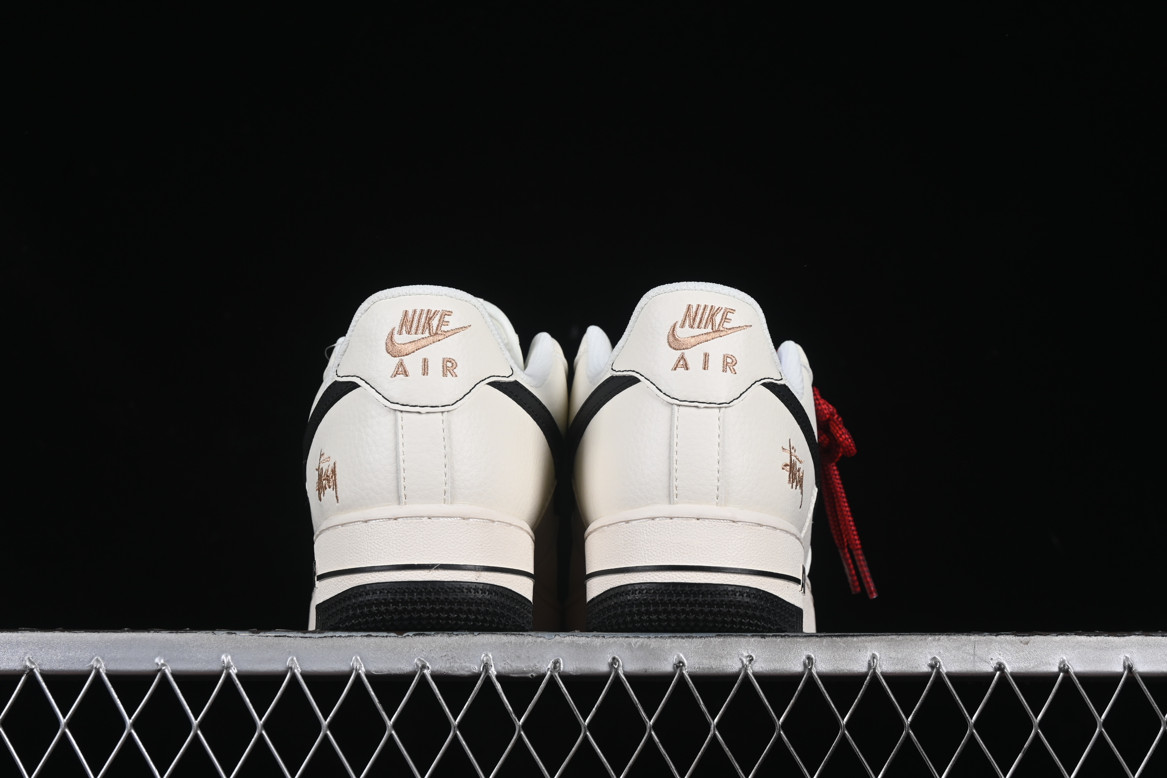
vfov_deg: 18.2
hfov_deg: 27.0
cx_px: 584
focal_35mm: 75
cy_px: 389
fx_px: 2431
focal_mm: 50
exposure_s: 1/80
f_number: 8
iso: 160
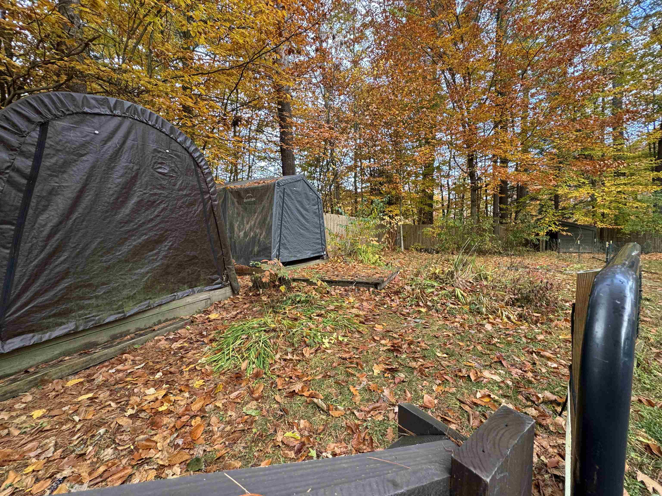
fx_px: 268
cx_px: 331
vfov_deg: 85.7
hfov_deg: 102.1
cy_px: 248
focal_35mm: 14
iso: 125
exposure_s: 1/99
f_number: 2.2
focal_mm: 2.22
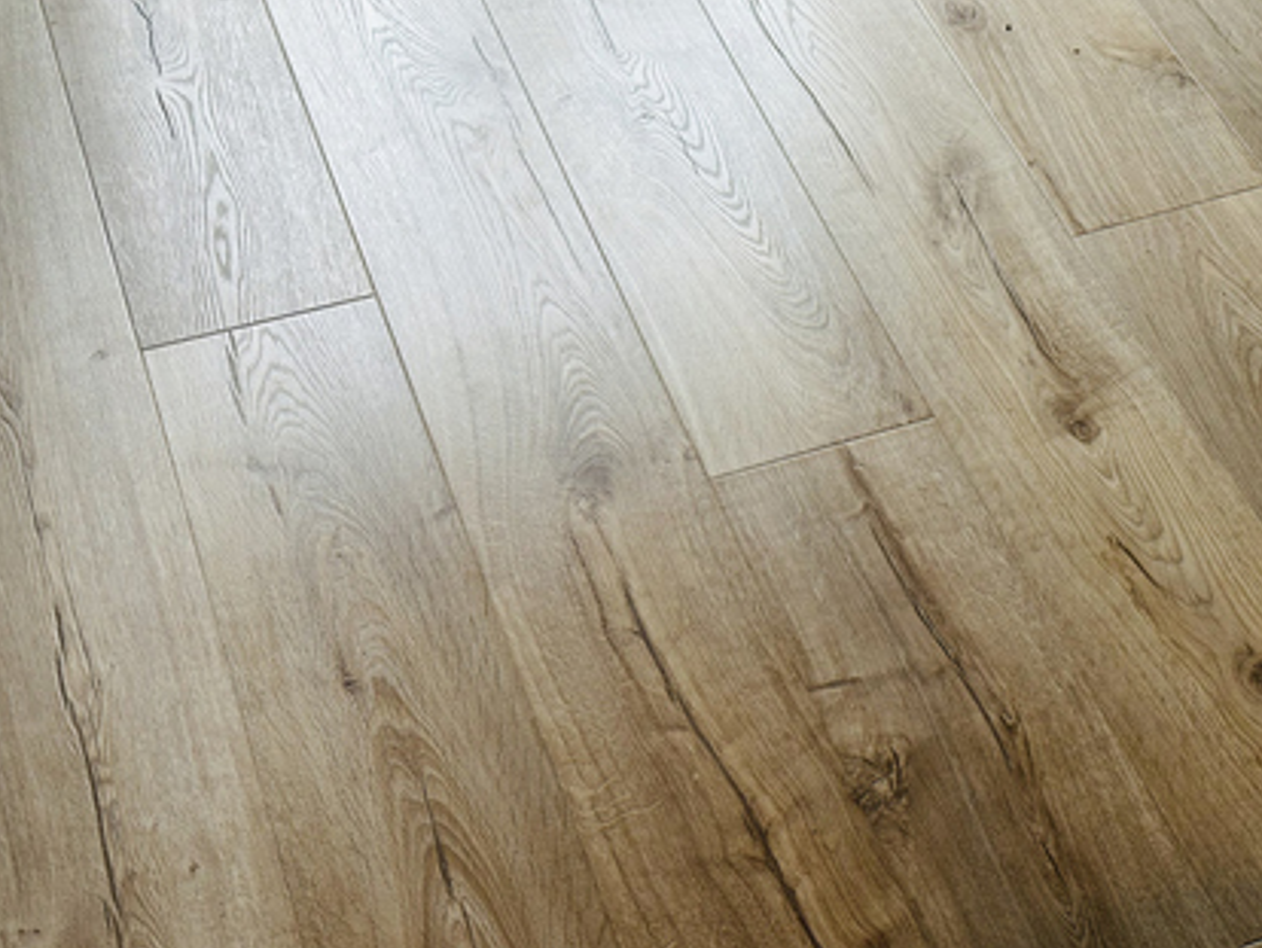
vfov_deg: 27.6
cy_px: 483
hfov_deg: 36.1
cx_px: 654
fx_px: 1933
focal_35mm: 53
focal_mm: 6.86
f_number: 1.78
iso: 80
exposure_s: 1/50
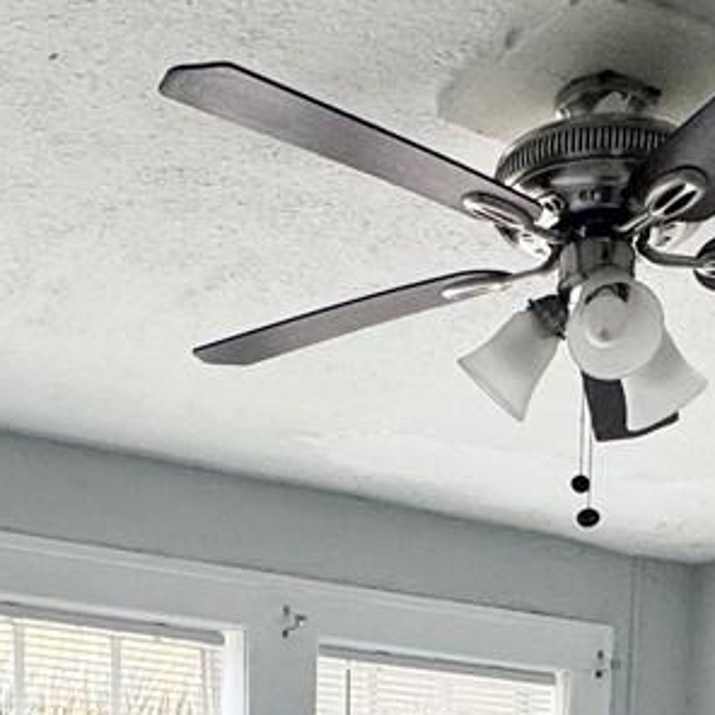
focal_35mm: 67
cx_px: 358
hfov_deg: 25.7
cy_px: 1152
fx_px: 1566
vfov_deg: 20.7
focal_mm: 2.22
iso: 50
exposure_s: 1/99
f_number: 2.2
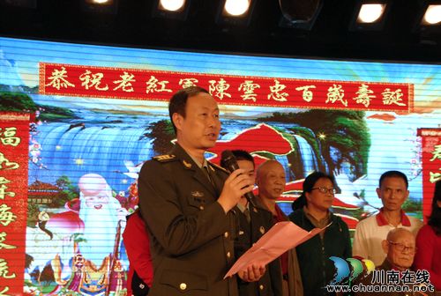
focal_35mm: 66
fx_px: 810
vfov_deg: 20.7
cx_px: 220
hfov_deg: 30.4
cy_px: 148
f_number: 5.6
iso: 800
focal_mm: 44
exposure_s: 1/125
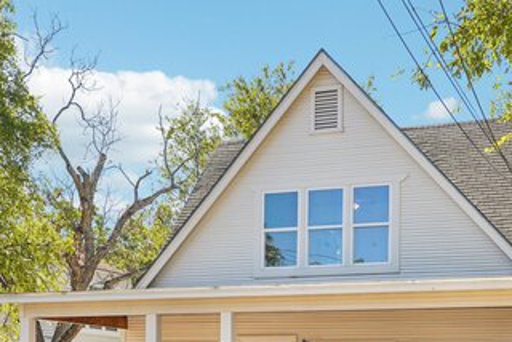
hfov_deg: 33.8
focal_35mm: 59
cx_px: 317
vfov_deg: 22.6
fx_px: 840
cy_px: 288
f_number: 8
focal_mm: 29.5
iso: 100
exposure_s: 1/250
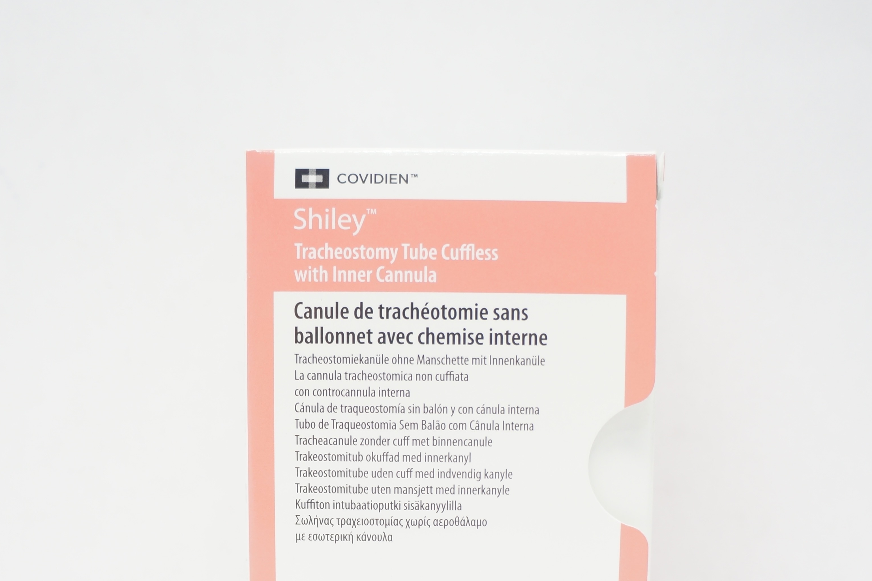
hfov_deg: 45.4
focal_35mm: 43
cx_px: 457
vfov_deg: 30.6
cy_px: 443
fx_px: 1041
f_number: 3.5
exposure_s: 1/80
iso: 400
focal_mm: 18
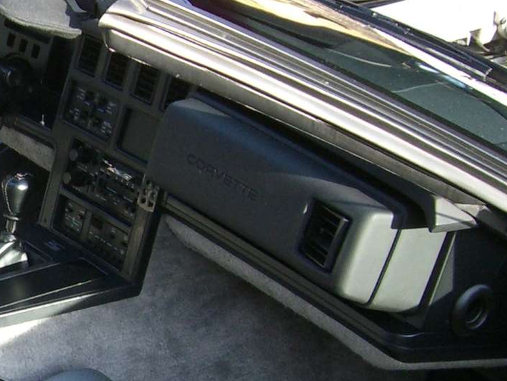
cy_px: 215
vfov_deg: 13.8
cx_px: -106
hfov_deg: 17.5
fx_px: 1568
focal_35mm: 107
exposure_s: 1/250
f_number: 2.7
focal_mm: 6.2
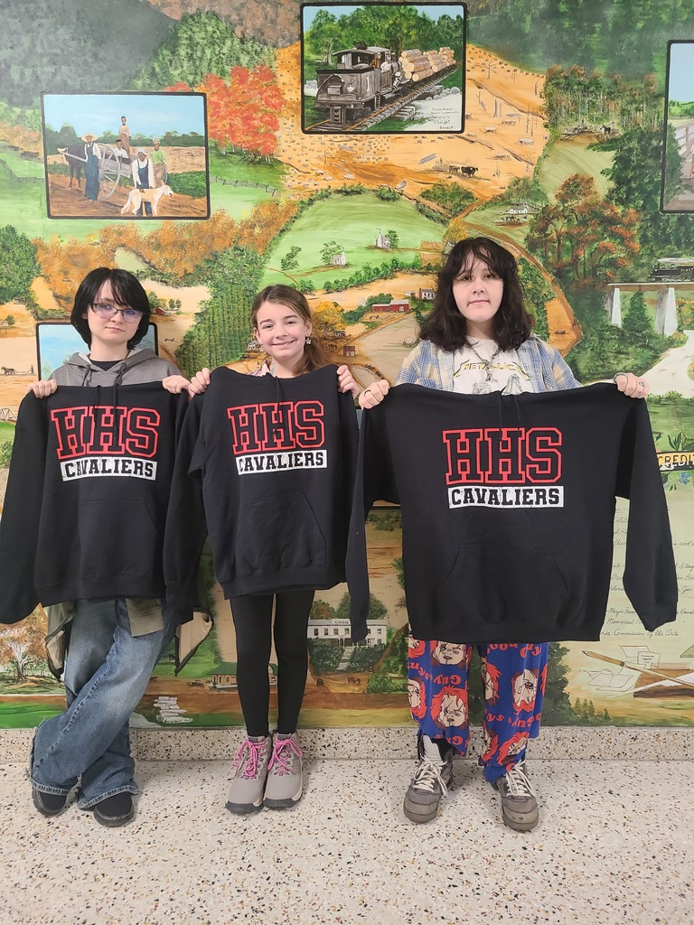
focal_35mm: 26
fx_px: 695
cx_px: 347
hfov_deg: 53.1
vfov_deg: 67.3
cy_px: 462
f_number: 1.8
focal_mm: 5.4
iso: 250
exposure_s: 1/40
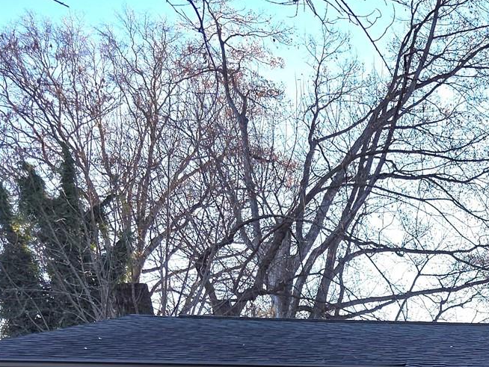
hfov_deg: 23.0
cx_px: 689
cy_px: 535
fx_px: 1017
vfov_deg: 18.4
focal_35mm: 72
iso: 12
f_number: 1.7
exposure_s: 1/185
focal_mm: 6.3
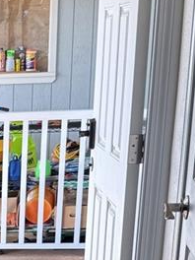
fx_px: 819
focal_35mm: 109
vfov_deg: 16.8
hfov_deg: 12.9
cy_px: 356
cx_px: -91
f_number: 1.78
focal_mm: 6.76
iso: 100
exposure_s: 1/280
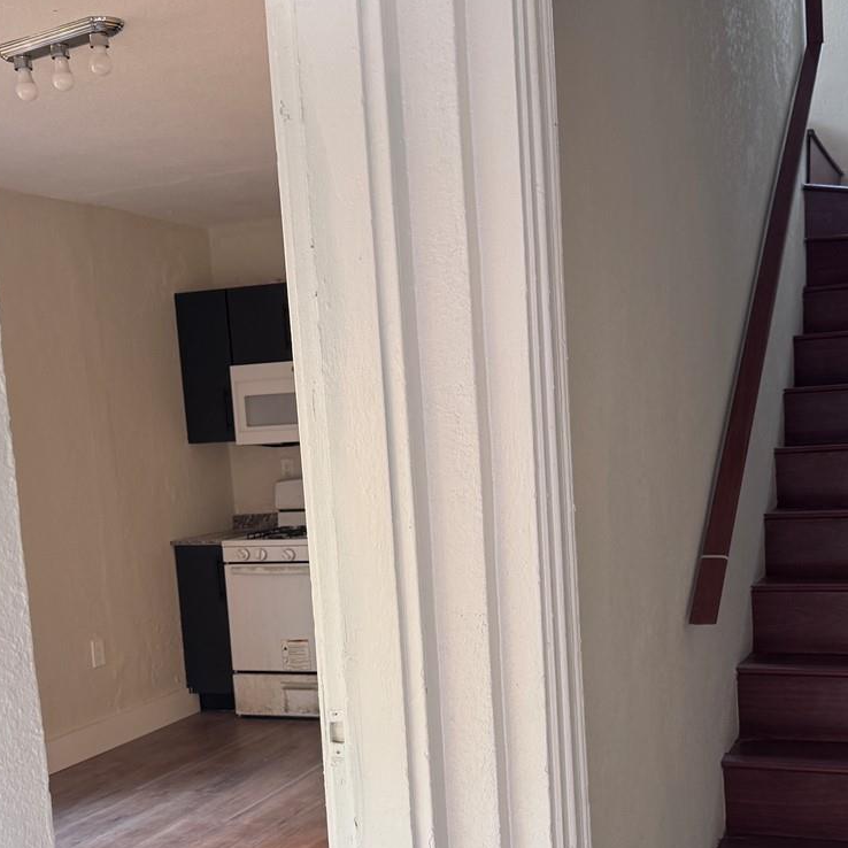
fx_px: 1275
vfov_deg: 36.3
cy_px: 587
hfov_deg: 36.8
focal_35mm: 46
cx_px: 464
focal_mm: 6.76
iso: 100
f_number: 1.78
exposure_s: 1/121
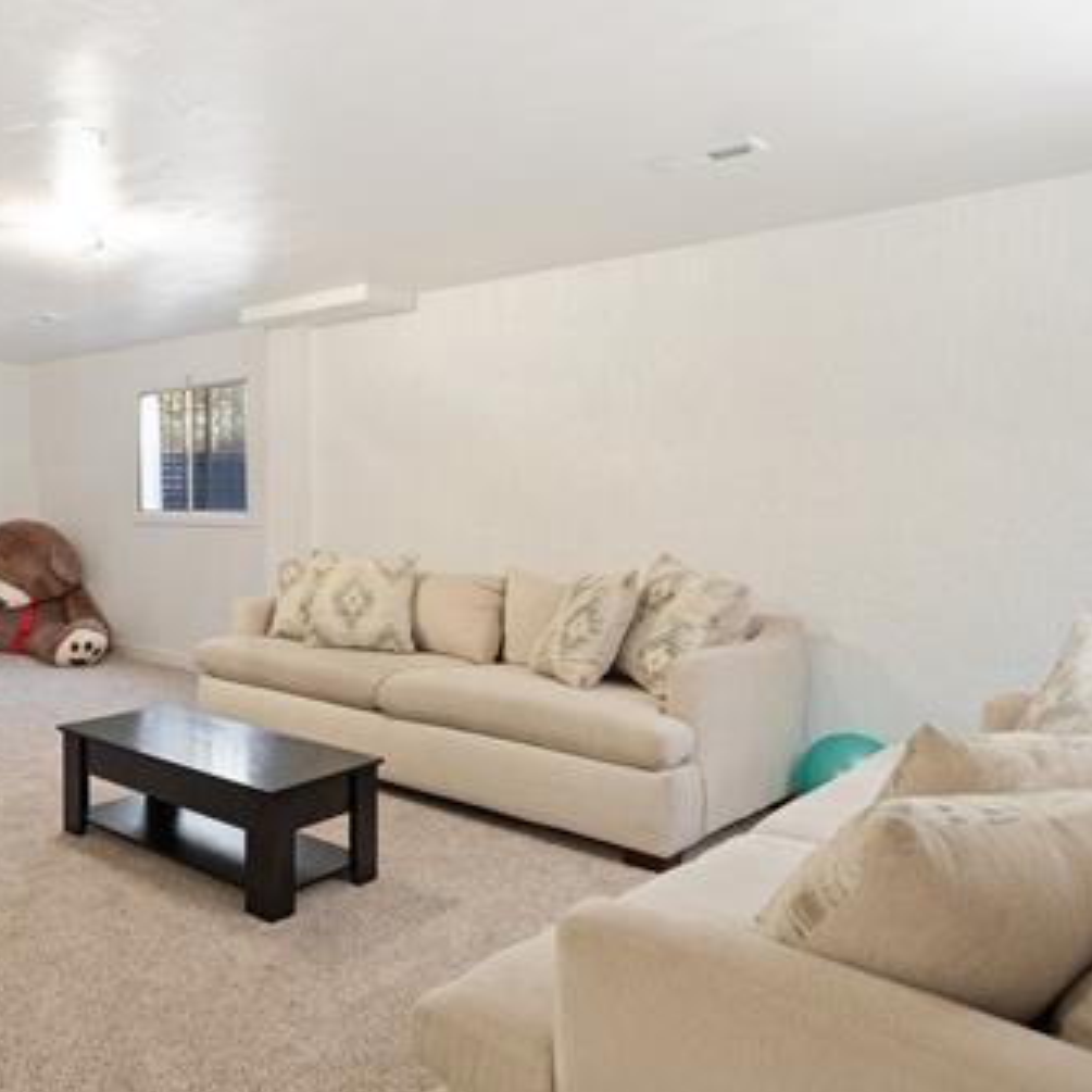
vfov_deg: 60.9
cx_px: 238
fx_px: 928
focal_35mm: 26
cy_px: 509
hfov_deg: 57.0
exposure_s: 1/4
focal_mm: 16
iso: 200
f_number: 6.3
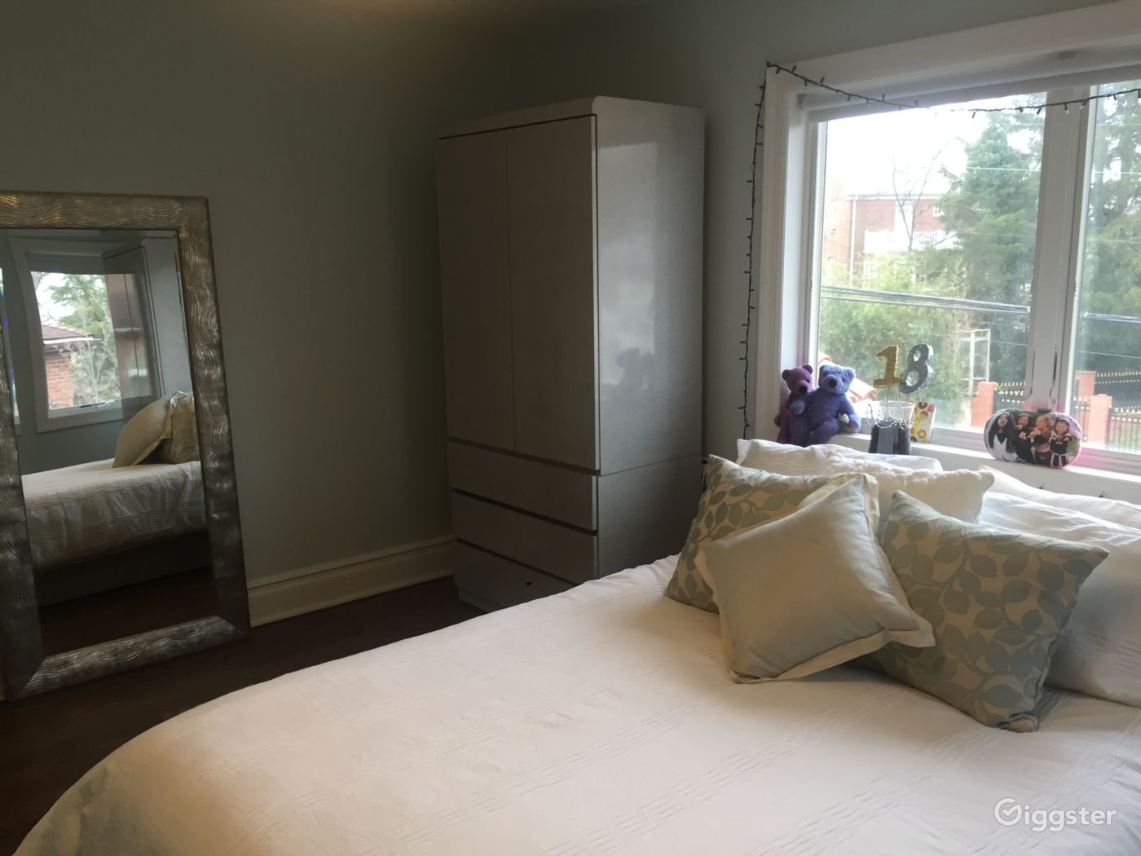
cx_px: 570
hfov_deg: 61.7
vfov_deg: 48.2
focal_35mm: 29
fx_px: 956
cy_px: 428
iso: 80
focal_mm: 4.15
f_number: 2.2
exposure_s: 1/30
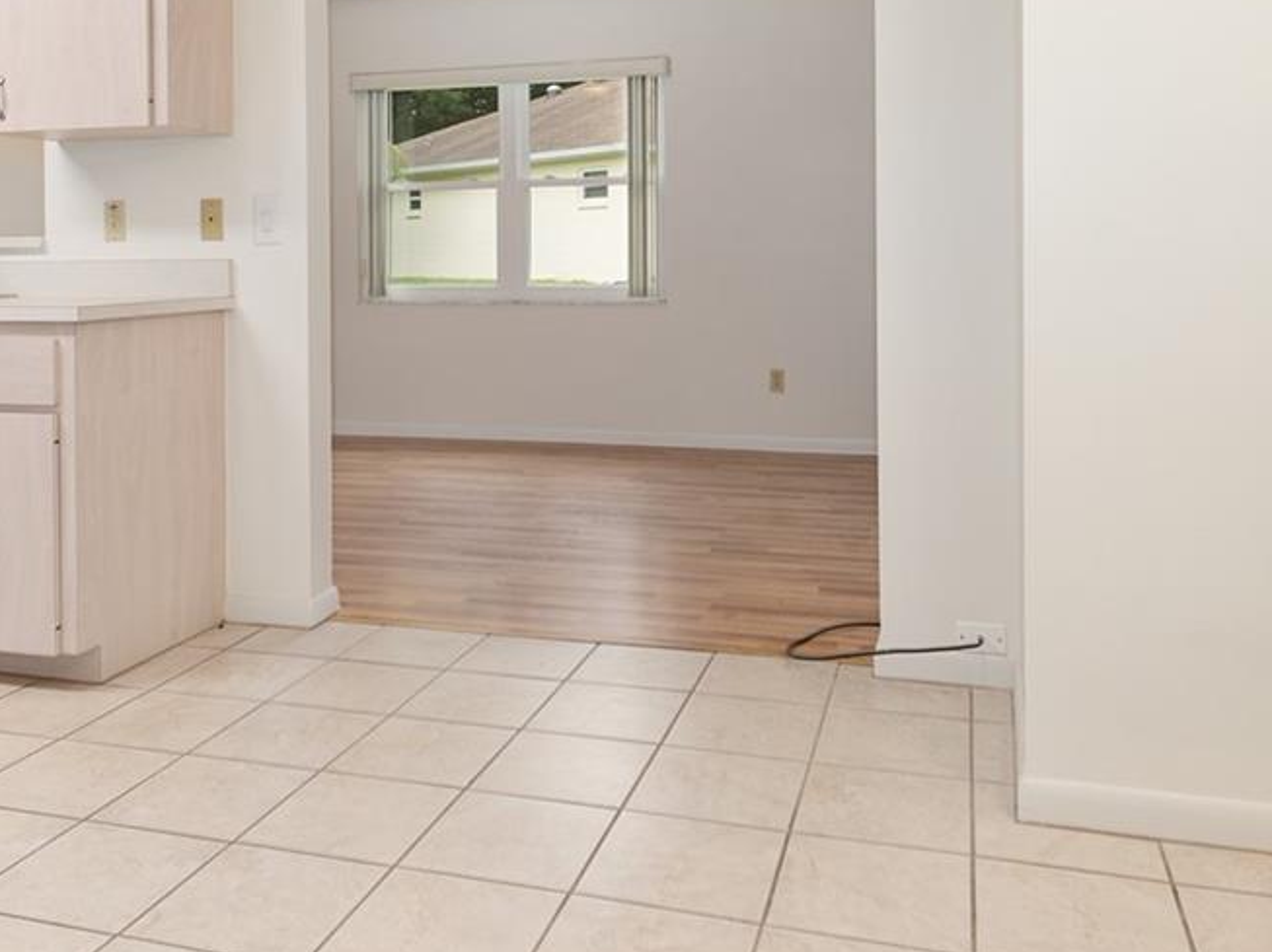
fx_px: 1212
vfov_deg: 41.6
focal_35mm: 33
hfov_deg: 55.3
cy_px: 238
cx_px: 586
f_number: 7.1
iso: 500
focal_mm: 14
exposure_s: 1/8
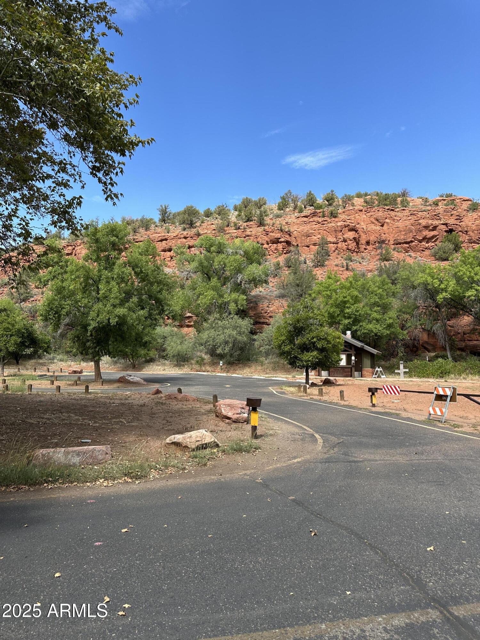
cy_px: 320
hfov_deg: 56.8
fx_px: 444
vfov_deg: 71.6
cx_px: 240
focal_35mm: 24
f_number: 1.78
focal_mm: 6.86
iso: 80
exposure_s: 1/2110
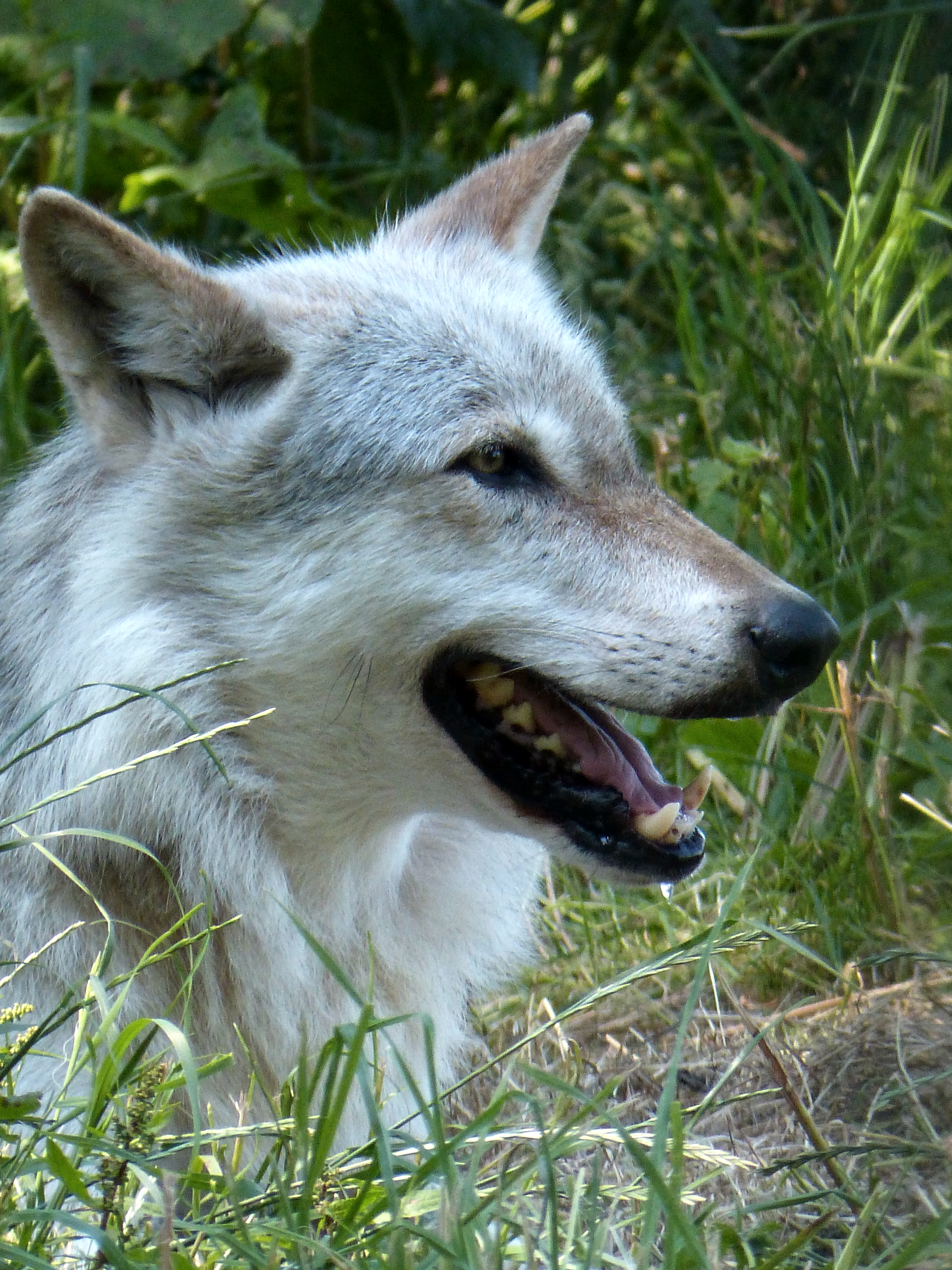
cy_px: 635
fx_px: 42903
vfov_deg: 1.7
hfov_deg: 1.3
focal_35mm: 1170
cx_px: 476
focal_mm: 108
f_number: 5.2
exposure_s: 1/125
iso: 320
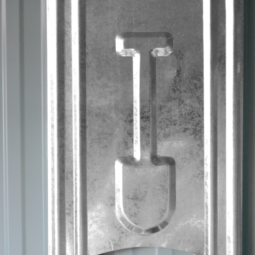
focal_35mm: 102
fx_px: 850
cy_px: 141
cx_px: 148
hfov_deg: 17.1
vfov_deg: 17.1
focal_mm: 38
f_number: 4.5
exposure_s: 1/50
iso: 2800
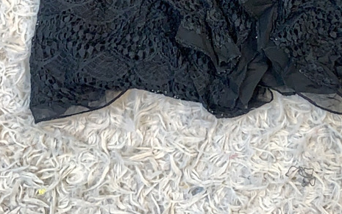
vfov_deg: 19.0
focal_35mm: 64
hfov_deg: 31.1
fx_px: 597
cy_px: -58
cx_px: 279
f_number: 1.8
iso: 80
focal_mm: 4.25
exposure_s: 1/100
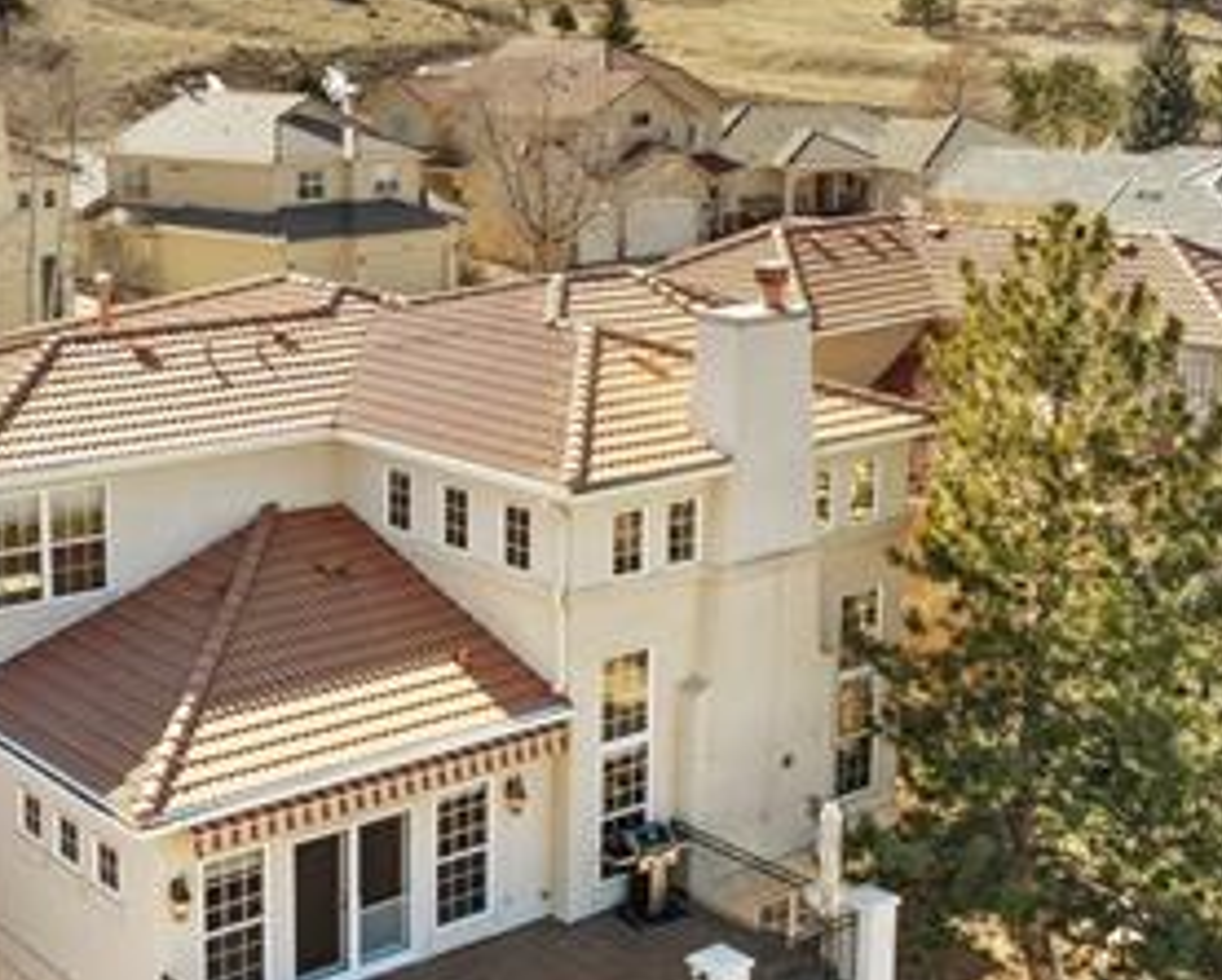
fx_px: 1954
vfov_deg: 28.1
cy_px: 380
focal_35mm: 54
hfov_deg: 34.4
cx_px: 401
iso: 250
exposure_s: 1/2000
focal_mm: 12.3
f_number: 2.8
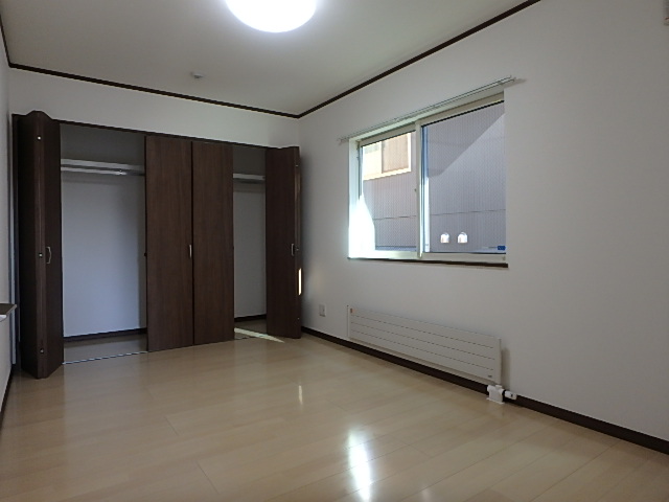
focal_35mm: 21
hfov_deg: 79.0
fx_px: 406
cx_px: 334
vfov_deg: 63.4
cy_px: 251
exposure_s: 1/40
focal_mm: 3.7
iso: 200
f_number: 3.5
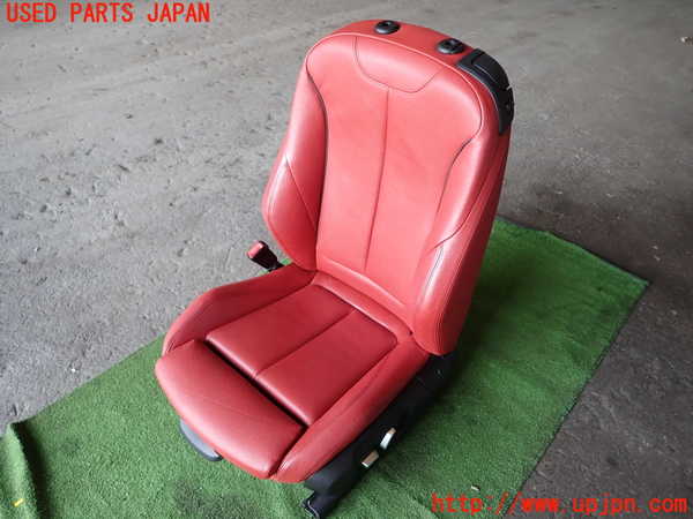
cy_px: 260
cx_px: 346
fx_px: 500
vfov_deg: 54.9
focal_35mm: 25
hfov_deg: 69.4
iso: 100
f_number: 2
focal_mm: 4.5
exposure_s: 1/100
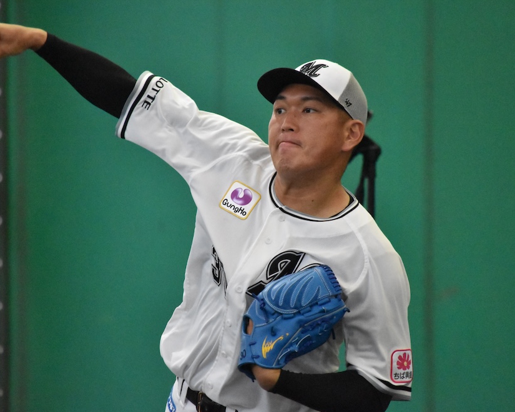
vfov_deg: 3.0
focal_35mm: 524
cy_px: 209
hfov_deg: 3.7
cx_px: 246
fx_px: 7987
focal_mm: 300
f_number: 6.3
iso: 10000
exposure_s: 1/2500
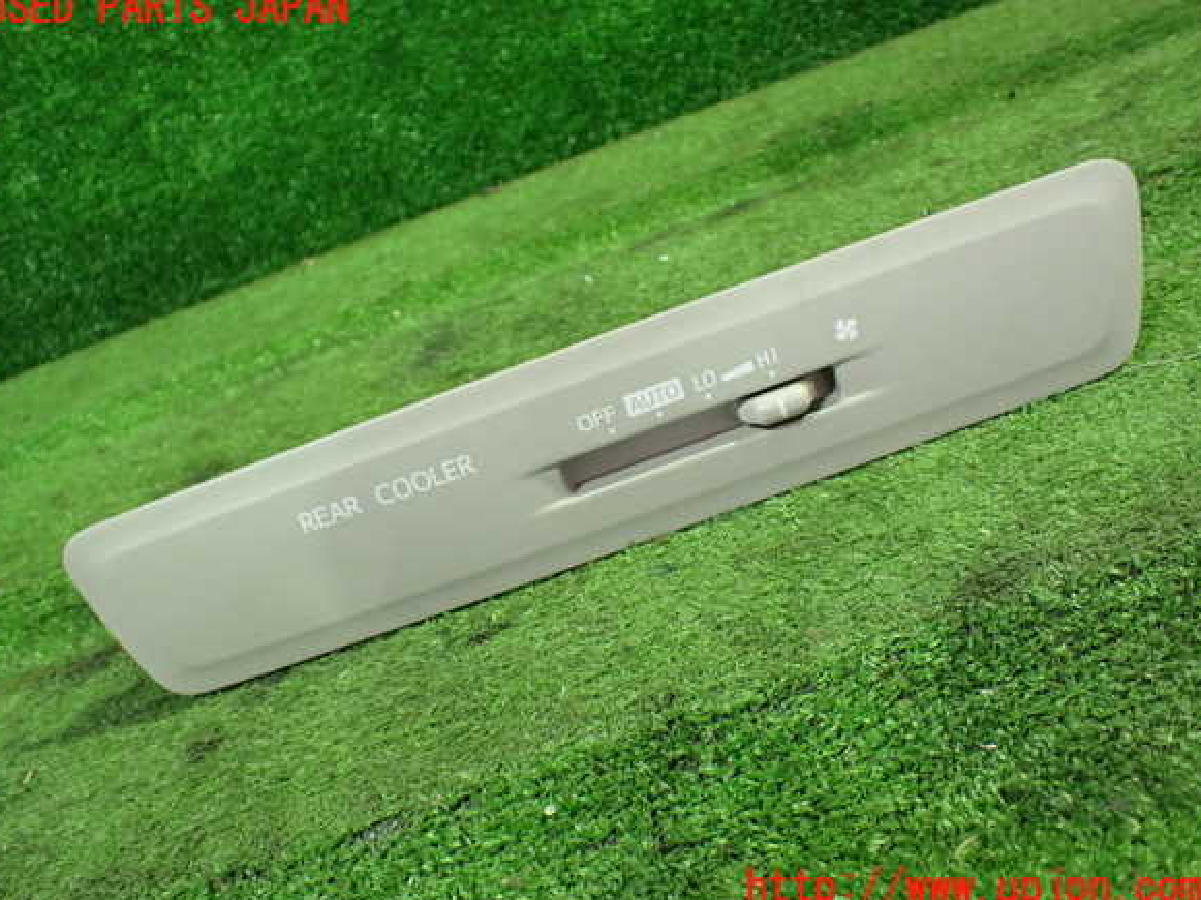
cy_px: 449
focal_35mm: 31
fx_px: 1075
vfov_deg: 45.4
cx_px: 593
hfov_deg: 58.4
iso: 800
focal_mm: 5.4
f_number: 2.3
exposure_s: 1/40
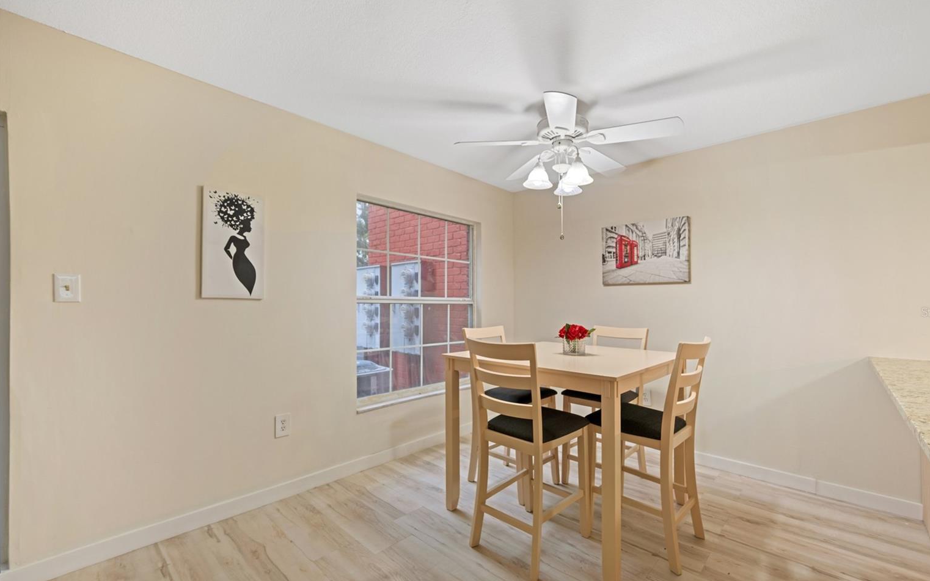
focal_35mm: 15
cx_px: 487
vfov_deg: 74.7
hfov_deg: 101.4
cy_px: 312
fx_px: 380
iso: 250
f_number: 6.3
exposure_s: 1/2.5
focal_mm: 14
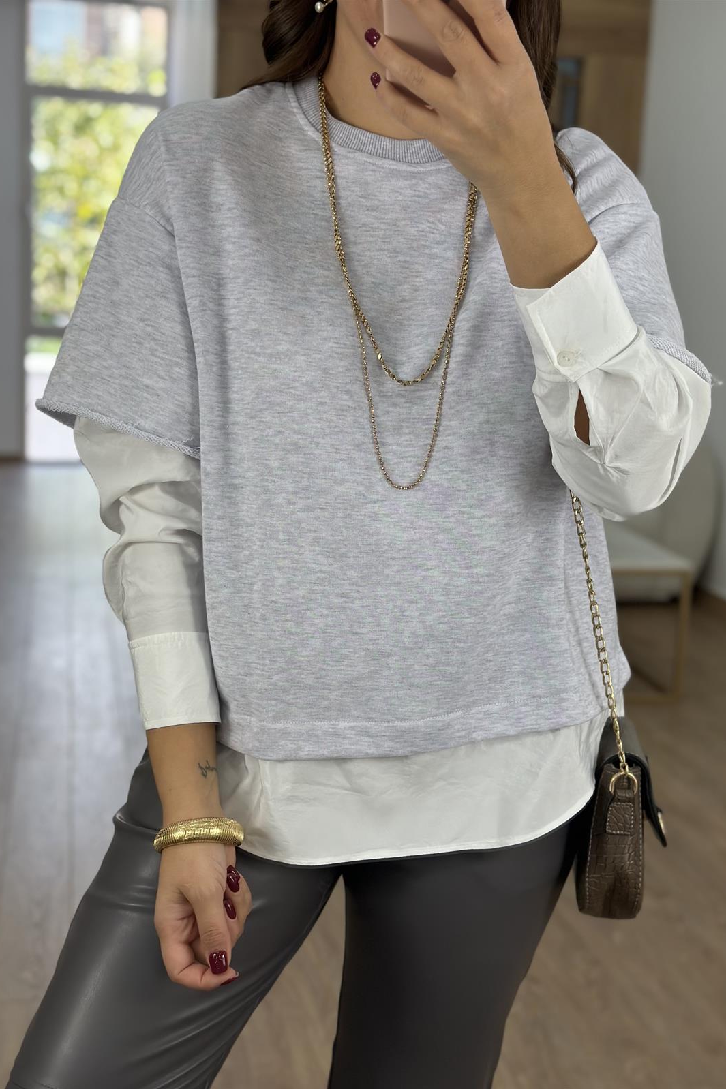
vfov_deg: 39.6
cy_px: 544
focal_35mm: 50
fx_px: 1513
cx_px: 368
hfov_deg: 27.0
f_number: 1.78
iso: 80
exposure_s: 1/580
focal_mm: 6.86
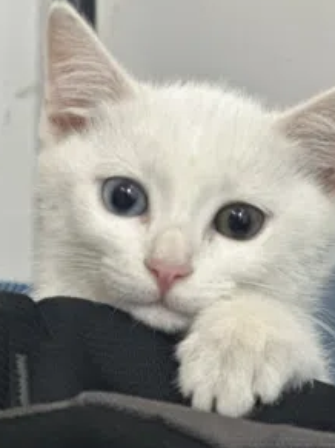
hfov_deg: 14.0
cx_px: 160
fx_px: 1369
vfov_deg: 18.6
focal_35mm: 106
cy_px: 209
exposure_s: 1/14
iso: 400
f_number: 2.8
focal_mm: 9
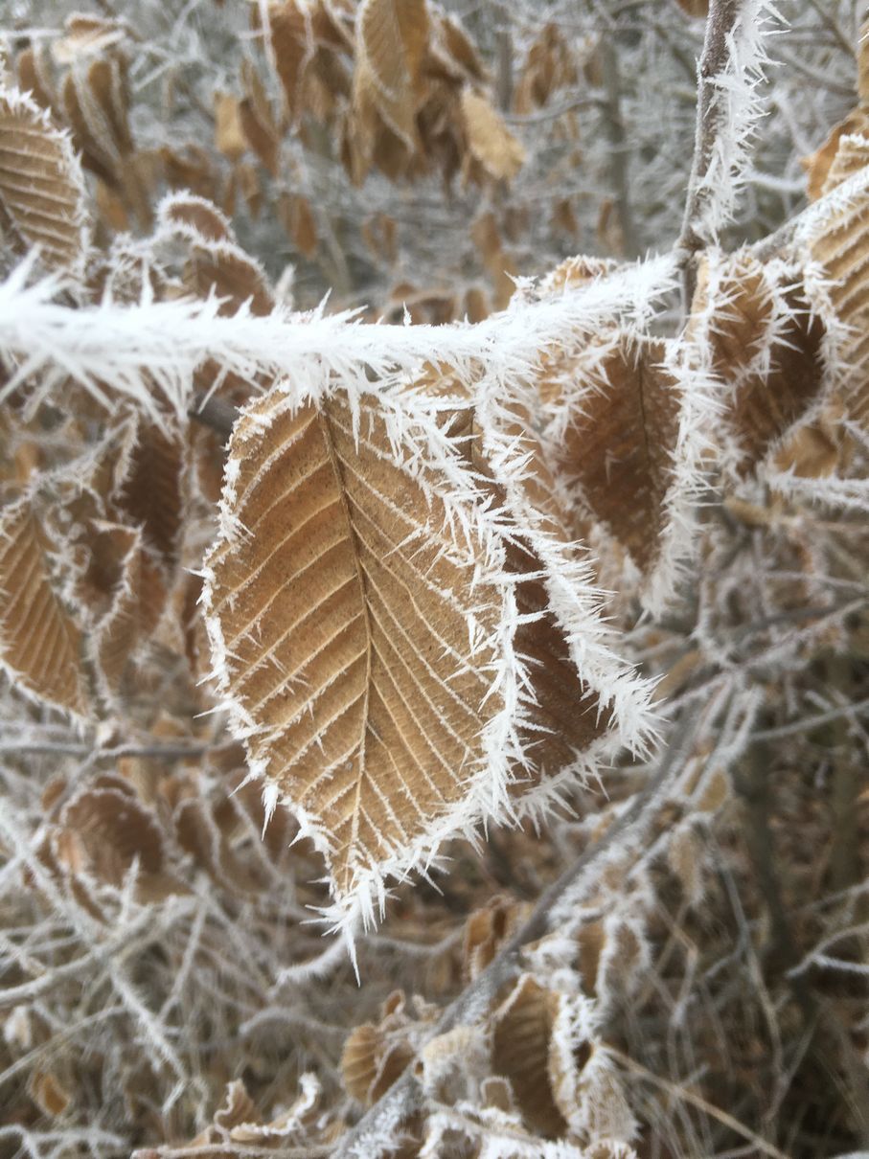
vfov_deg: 61.7
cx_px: 434
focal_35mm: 29
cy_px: 580
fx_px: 971
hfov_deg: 48.2
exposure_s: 1/141
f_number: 2.2
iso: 25
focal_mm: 4.15
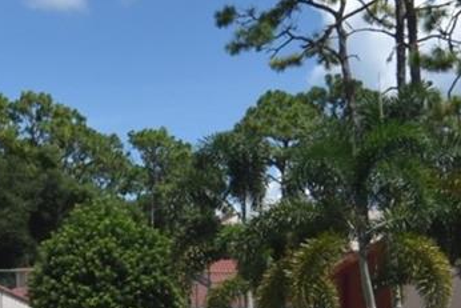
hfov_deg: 20.4
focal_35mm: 97
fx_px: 1243
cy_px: 281
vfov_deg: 14.0
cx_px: 15
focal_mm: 14
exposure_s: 1/640
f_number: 13
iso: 500
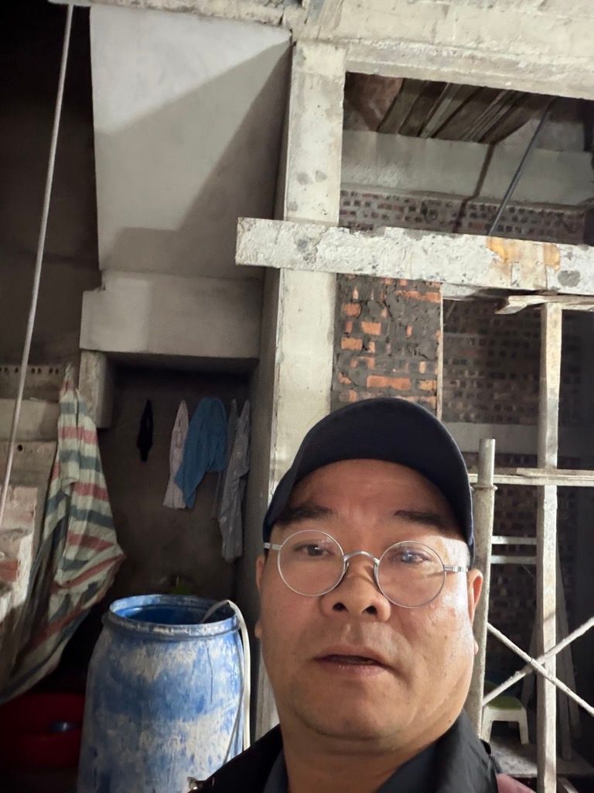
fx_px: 686
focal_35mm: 30
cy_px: 396
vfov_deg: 60.0
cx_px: 297
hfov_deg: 46.8
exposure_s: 1/17
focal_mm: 2.71
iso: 640
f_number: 1.9
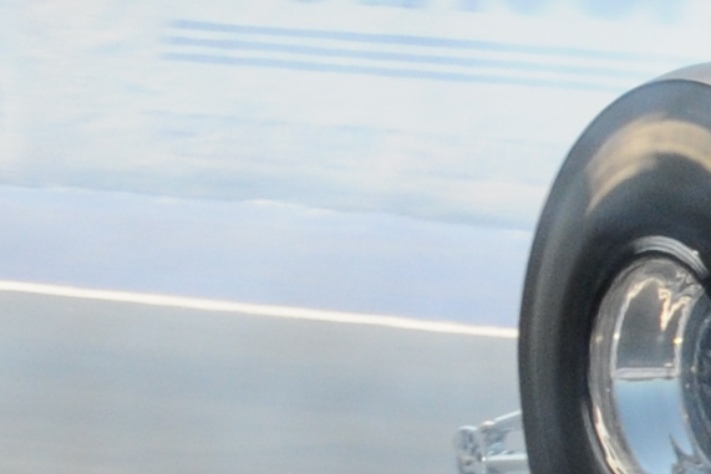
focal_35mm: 787
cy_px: 393
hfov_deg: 2.6
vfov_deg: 1.7
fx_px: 15546
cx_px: 2431
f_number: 13
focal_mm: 70
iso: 500
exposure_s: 1/320
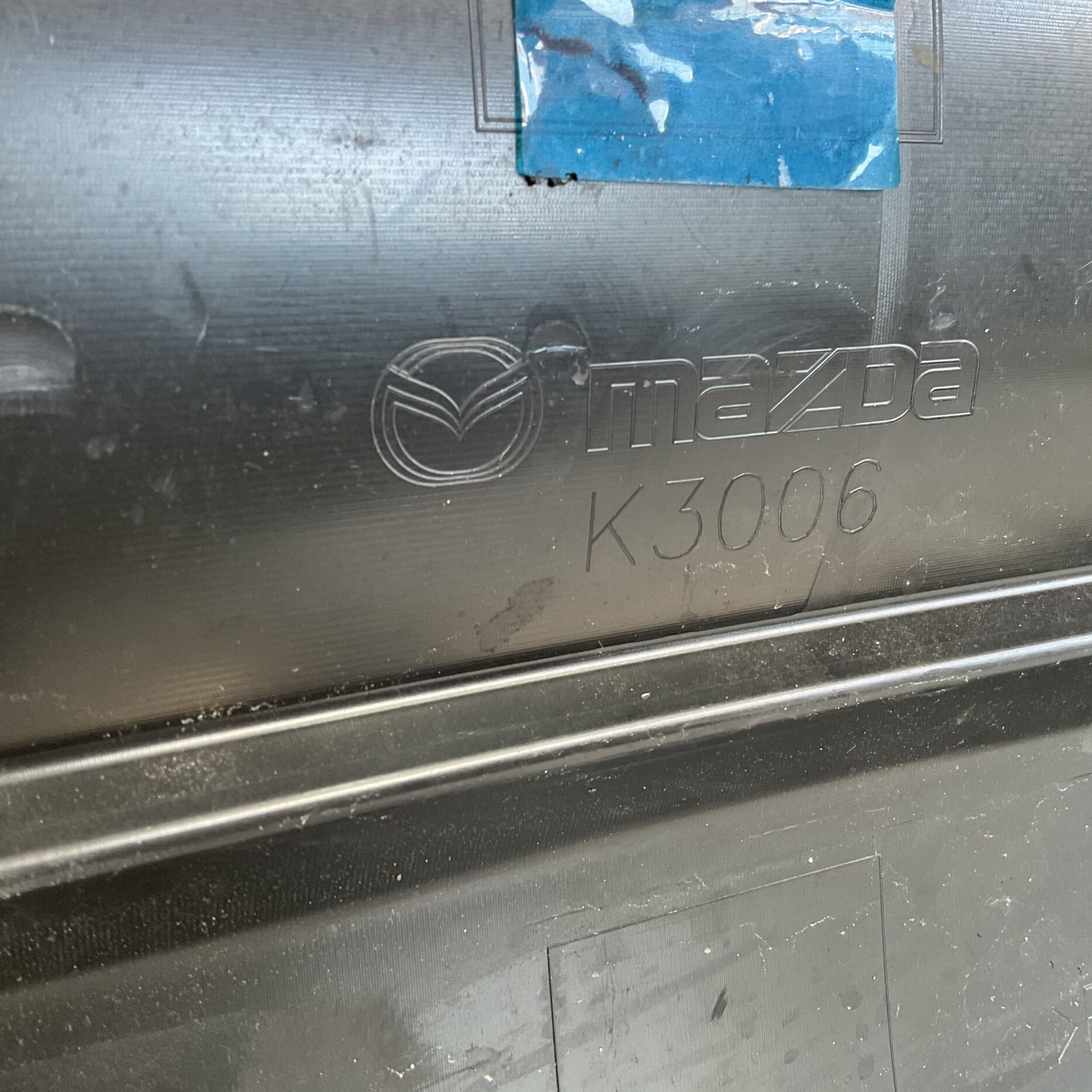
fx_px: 1249
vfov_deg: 47.2
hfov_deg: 47.2
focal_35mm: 35
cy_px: 559
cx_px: 565
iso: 100
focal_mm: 3
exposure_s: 1/60
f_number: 1.8
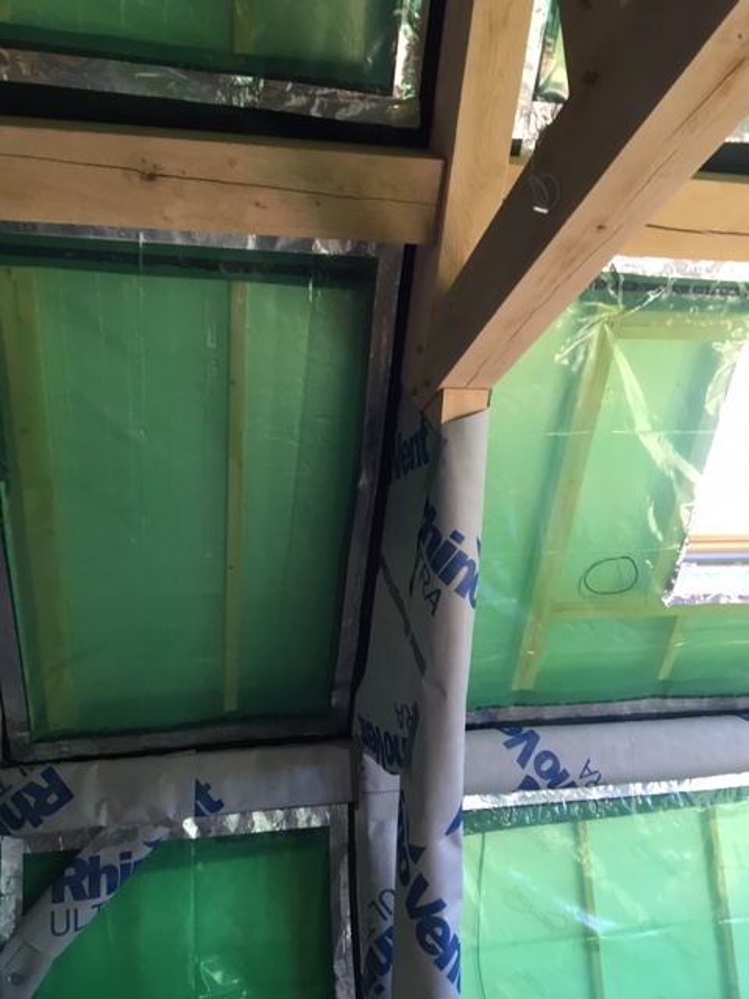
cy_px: 500
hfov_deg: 48.2
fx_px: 837
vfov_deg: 61.7
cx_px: 374
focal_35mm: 29
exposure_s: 1/33
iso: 80
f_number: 2.2
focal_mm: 4.15
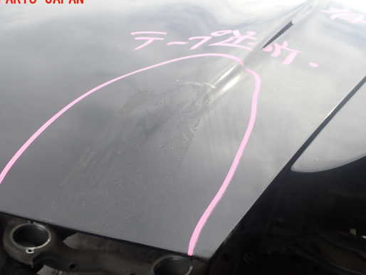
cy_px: 150
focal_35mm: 35
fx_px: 370
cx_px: 168
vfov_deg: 40.7
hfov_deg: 52.5
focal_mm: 5.4
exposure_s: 1/640
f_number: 3.2
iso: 100
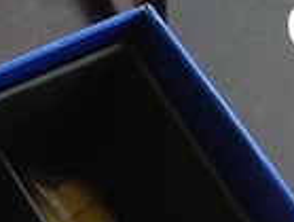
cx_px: -300
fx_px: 1209
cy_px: 300
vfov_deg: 10.2
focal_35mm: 142
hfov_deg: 12.2
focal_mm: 4.13
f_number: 2.4
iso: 64
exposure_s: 1/60
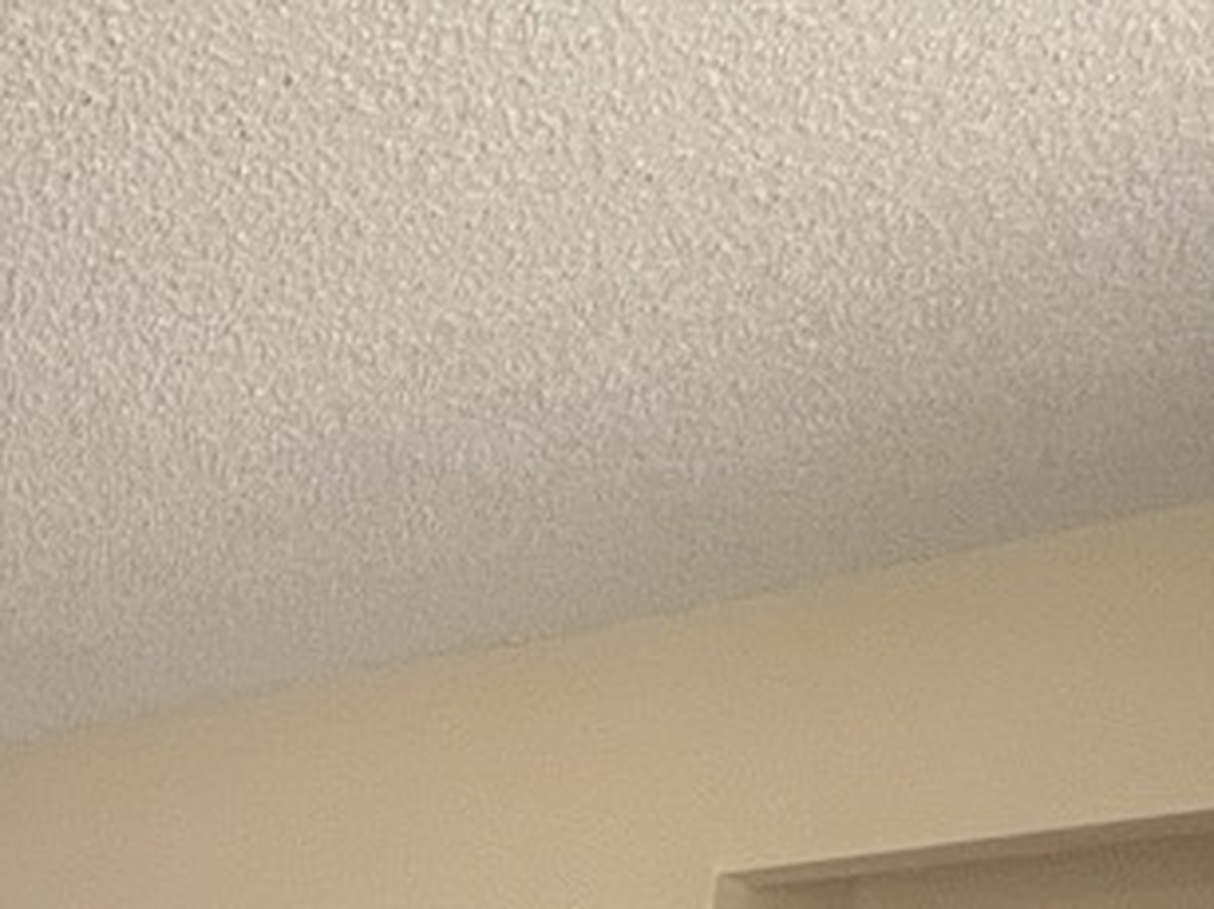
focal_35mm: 61
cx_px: -225
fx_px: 2138
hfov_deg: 27.9
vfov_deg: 17.2
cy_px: 1842
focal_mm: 1.57
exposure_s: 1/60
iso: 250
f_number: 1.8
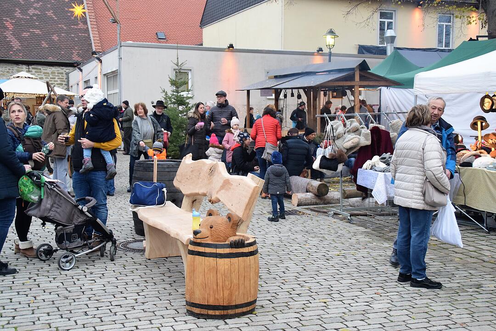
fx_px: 661
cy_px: 166
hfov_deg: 41.1
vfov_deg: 28.1
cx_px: 248
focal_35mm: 48
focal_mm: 32
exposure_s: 1/125
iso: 1600
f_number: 5.6
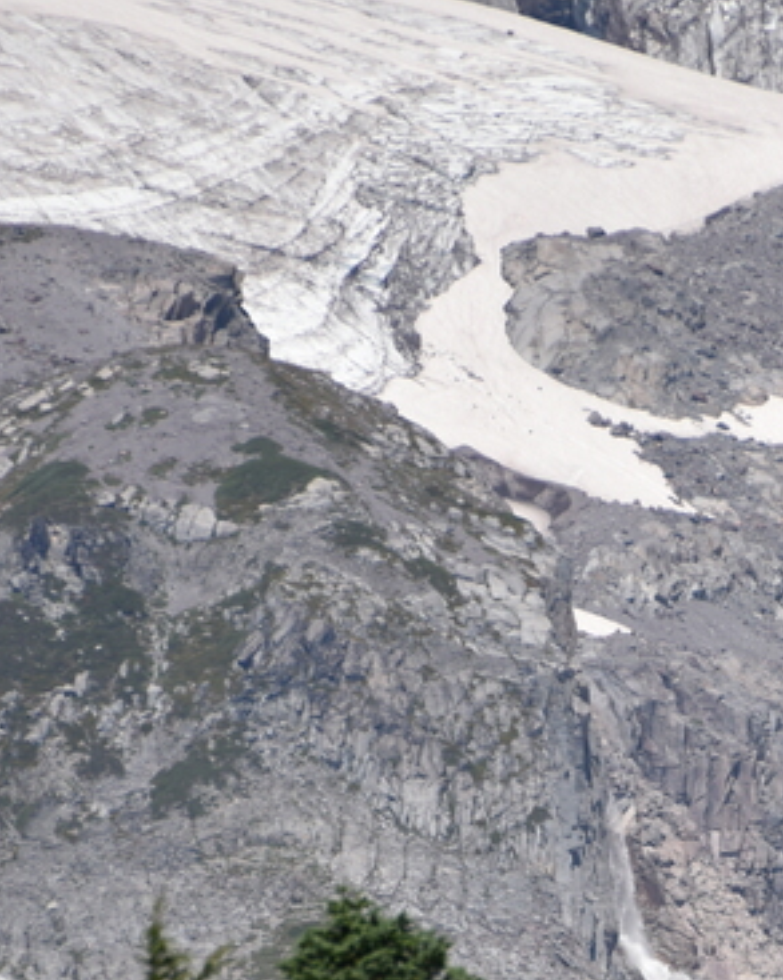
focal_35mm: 983
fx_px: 28510
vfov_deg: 2.0
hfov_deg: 1.6
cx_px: 684
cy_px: 895
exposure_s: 1/640
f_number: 5.6
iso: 100
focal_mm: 300
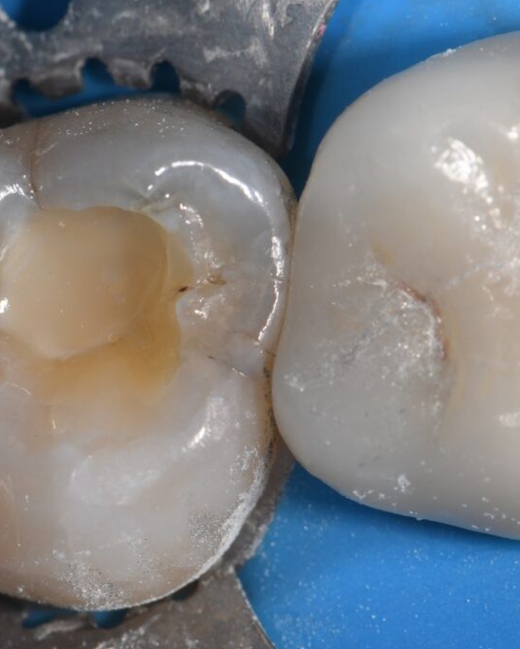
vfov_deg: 8.7
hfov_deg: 7.0
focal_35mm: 222
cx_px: 112
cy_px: 324
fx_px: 4267
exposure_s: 1/200
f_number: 32
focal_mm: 105
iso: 200
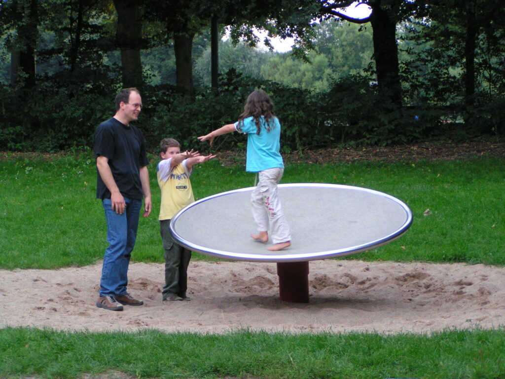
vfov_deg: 11.9
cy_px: 190
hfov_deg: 15.8
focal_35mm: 125
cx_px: 252
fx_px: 1824
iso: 200
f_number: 3.5
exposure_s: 1/100
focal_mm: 19.1
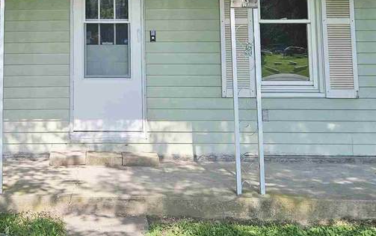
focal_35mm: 62
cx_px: 78
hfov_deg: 32.1
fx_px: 636
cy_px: -22
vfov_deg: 20.1
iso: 32
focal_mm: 5.4
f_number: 1.8
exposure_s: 1/1667
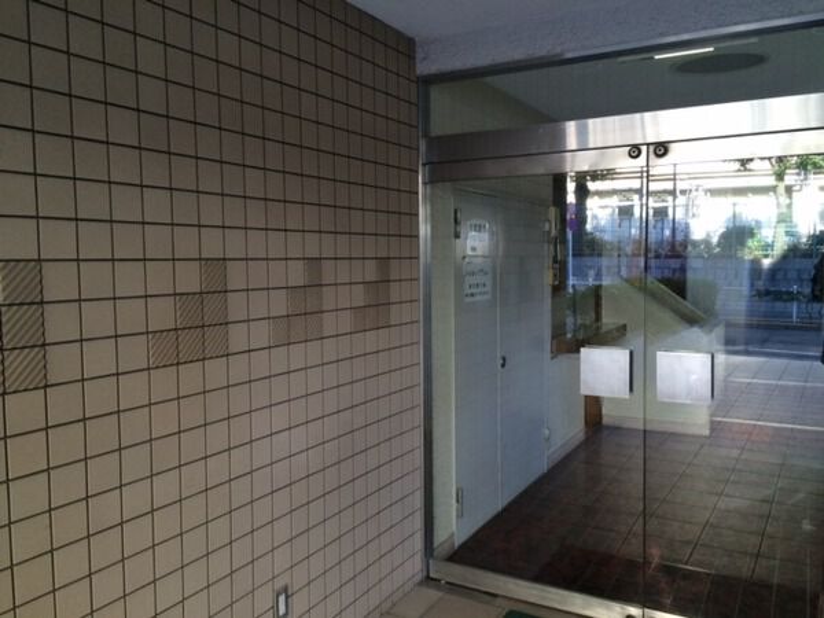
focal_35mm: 29
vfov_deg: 48.2
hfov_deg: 61.7
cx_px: 412
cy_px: 309
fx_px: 690
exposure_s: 1/30
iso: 50
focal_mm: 4.15
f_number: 2.2
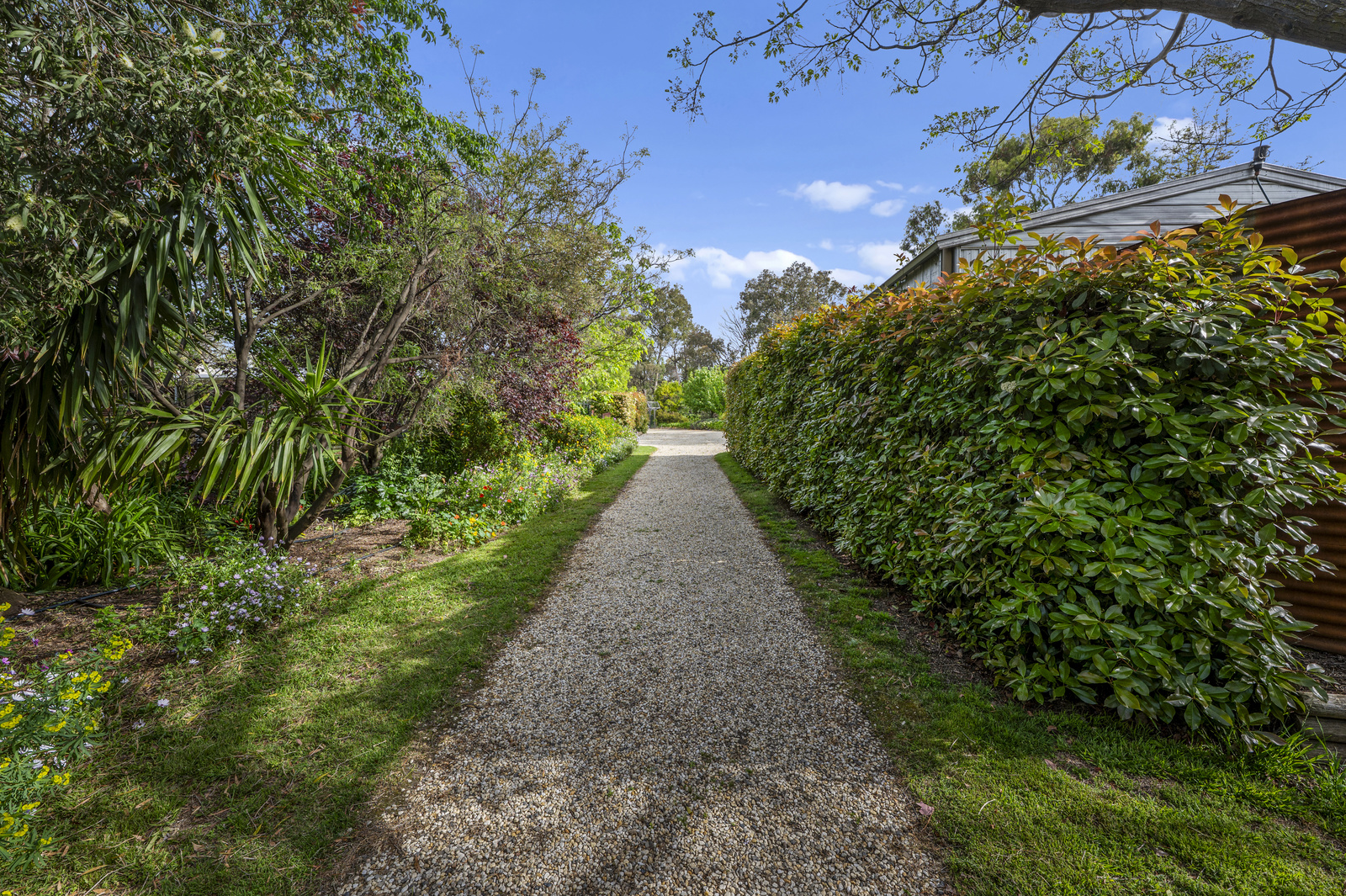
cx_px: 673
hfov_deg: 104.3
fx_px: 523
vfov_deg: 81.1
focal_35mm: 14
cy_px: 448
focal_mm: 14
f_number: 9
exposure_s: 1/200
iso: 200
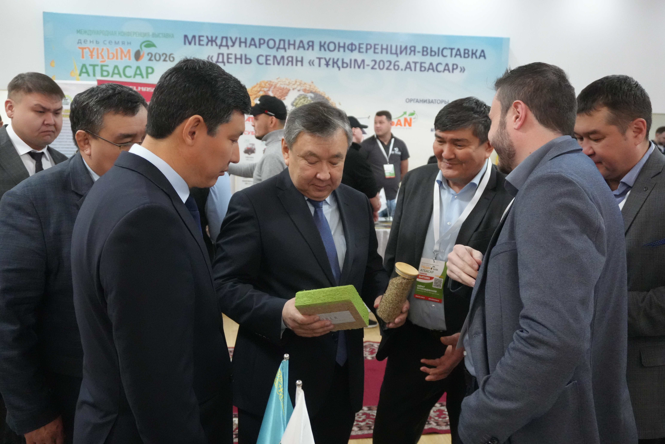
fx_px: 637
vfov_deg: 38.4
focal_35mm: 34
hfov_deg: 55.1
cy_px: 222
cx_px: 332
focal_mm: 23
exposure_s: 1/125
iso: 6400
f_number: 4
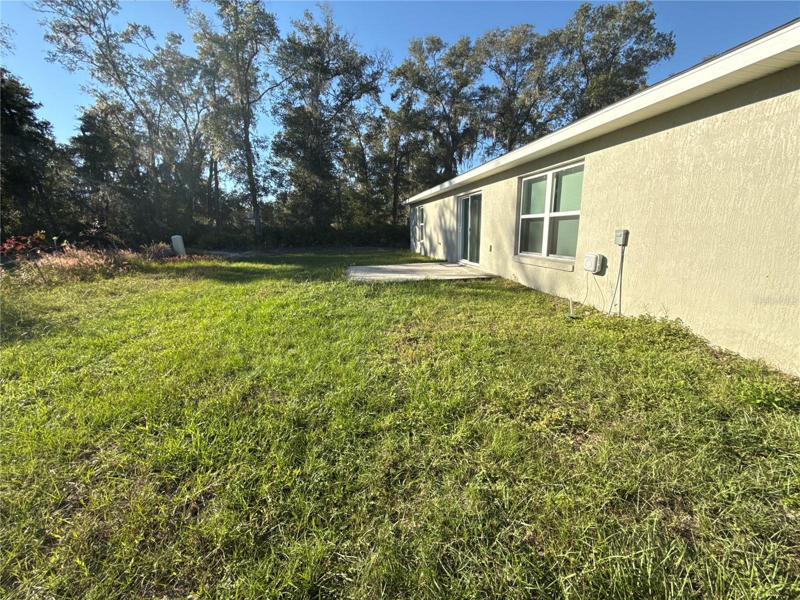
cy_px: 300
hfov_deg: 102.1
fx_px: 324
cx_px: 400
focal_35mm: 14
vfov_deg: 85.7
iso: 50
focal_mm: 2.22
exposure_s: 1/1050
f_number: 2.2
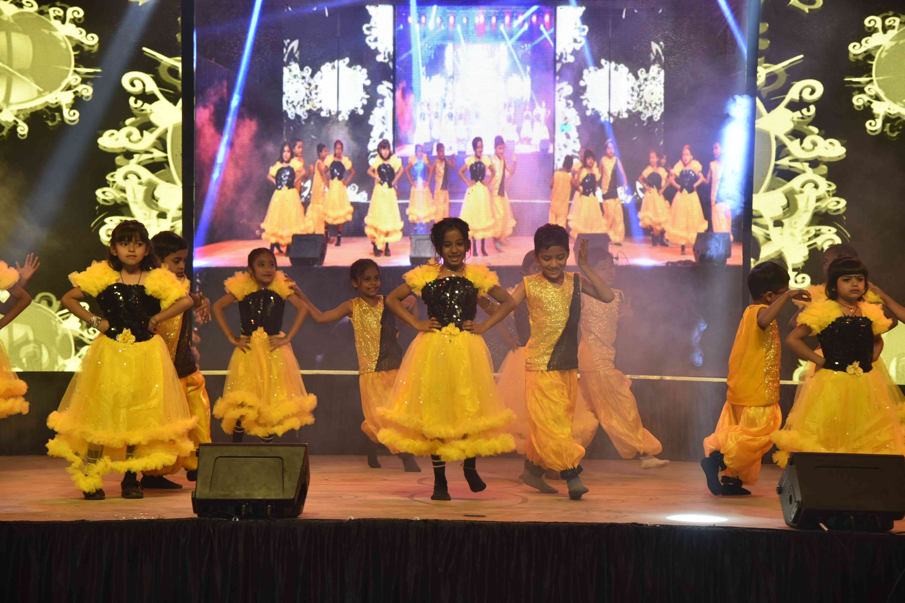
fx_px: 1961
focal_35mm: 78
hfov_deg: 26.0
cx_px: 452
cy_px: 302
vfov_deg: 17.5
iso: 320
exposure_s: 1/125
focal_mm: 78
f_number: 5
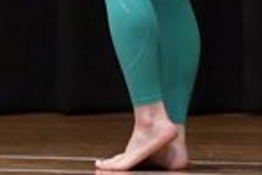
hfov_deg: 1.9
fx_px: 7868
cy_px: -162
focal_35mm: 1080
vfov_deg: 1.3
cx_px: 158
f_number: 5.6
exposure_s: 1/400
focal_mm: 135
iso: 5000
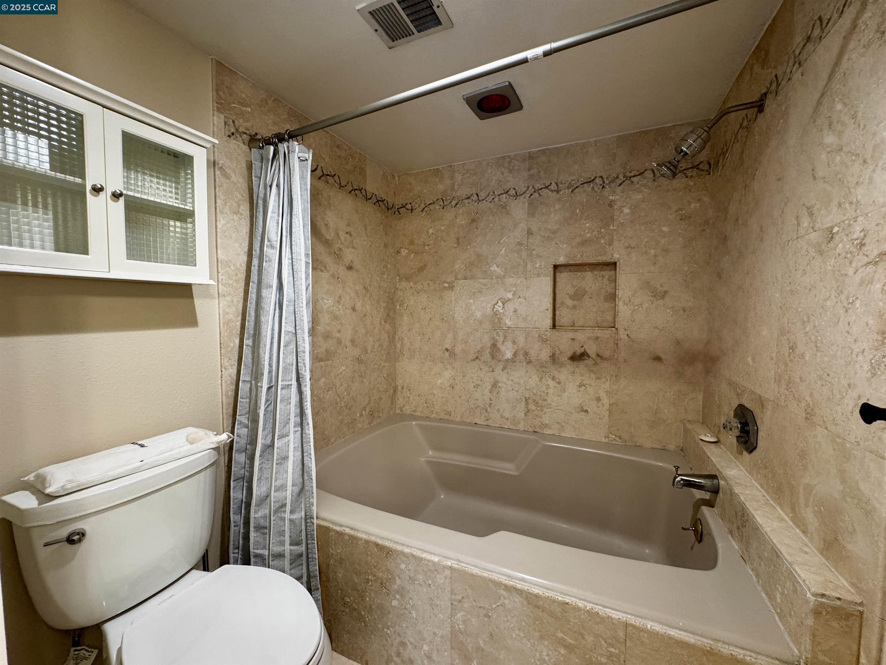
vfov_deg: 85.7
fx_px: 358
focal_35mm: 14
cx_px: 443
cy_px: 332
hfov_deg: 102.1
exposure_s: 1/60
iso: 250
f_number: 2.2
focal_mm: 2.22
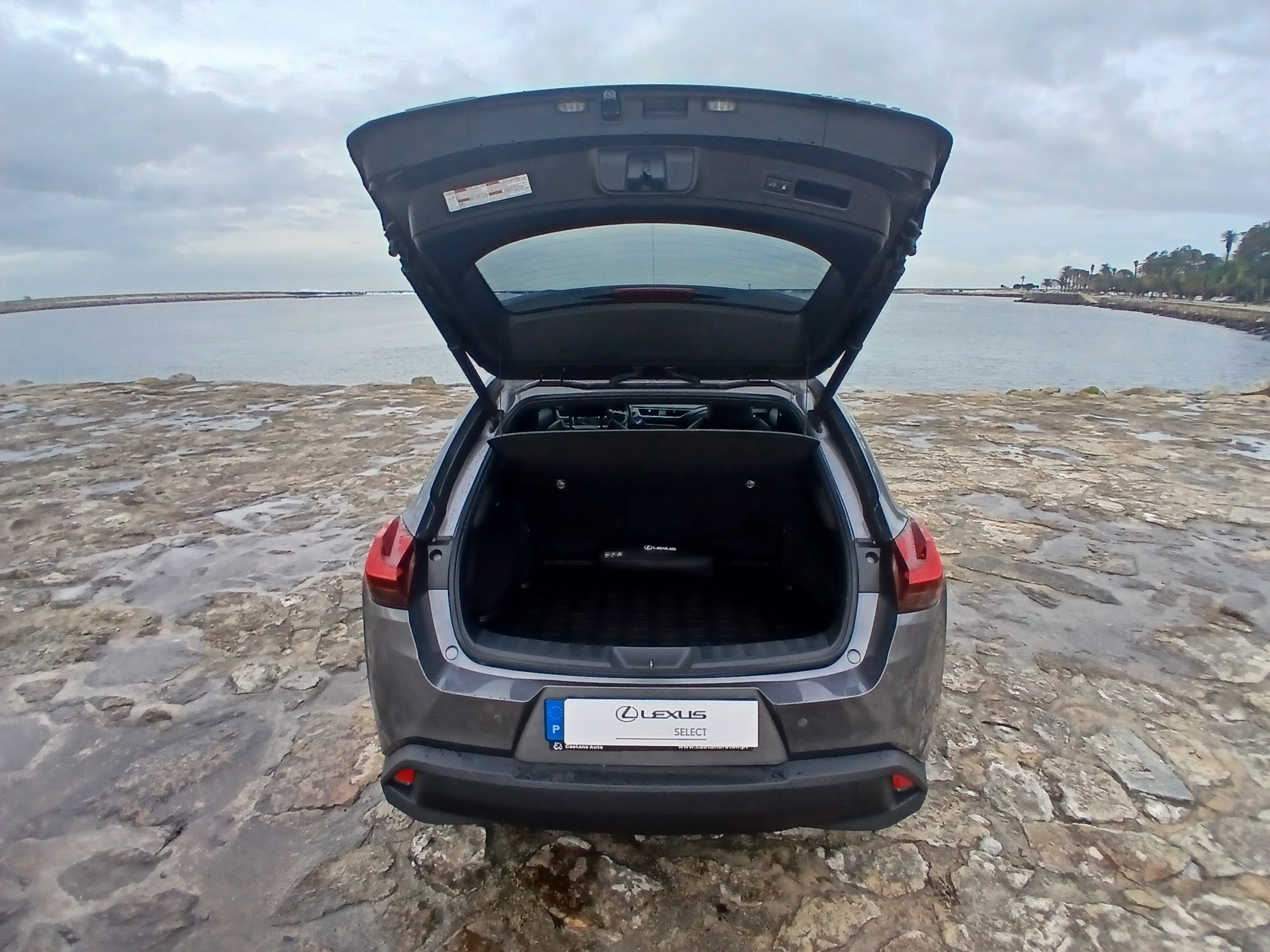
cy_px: 476
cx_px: 635
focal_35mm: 17
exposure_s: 1/441
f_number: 2.2
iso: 50
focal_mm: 1.4
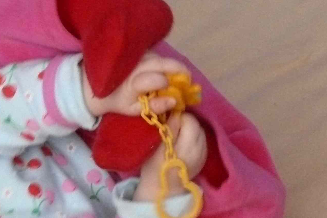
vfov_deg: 5.0
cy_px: 140
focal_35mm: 273
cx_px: 54
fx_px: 2479
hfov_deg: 7.5
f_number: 3.2
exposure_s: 1/20
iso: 800
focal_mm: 19.4
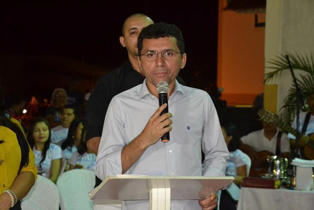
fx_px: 589
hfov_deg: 29.9
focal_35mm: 68
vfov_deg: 20.2
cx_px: 157
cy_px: 105
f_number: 4.8
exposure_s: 1/60
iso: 3200
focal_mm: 45
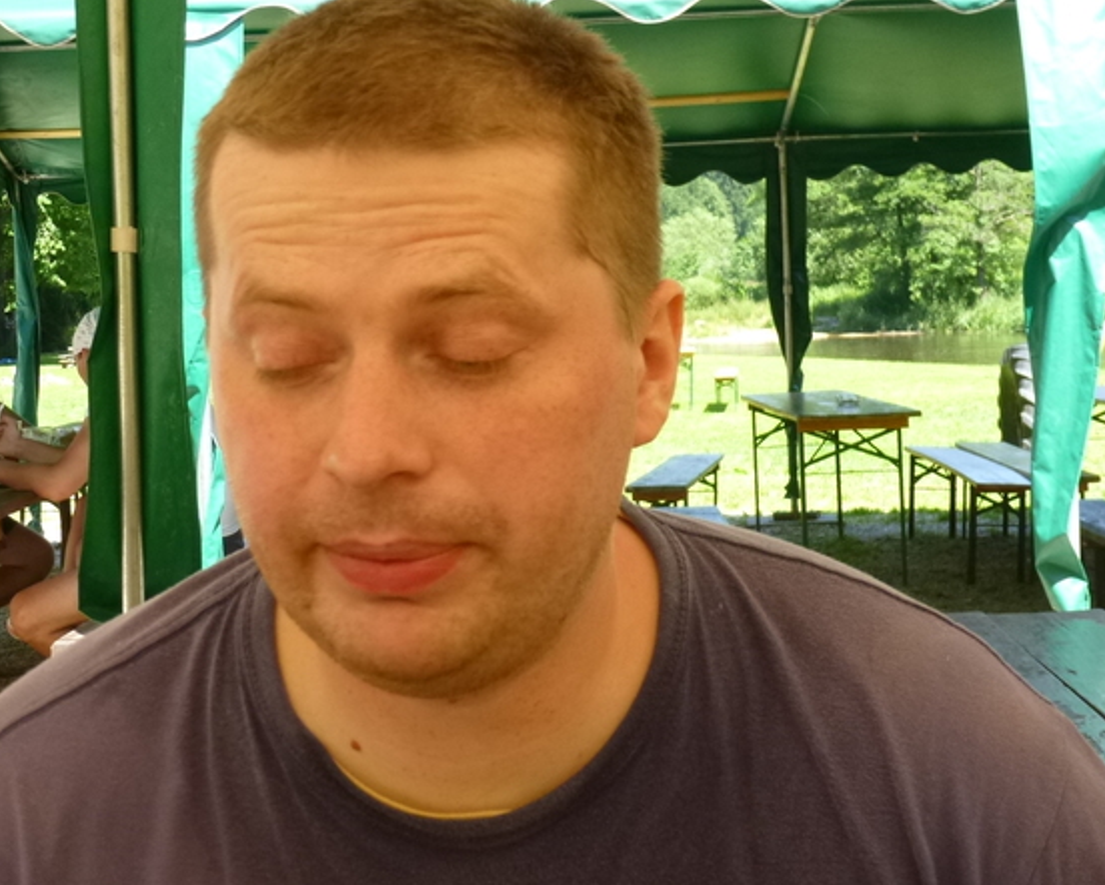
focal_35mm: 58
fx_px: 1897
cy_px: 360
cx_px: 502
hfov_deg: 32.4
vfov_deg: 26.2
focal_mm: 7.4
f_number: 3.8
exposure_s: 1/200
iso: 200
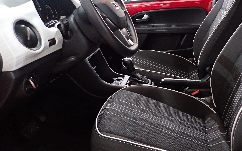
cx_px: 150
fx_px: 224
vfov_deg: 37.1
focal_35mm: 34
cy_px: 57
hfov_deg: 56.1
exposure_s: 1/30
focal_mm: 4.5
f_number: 2
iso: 500
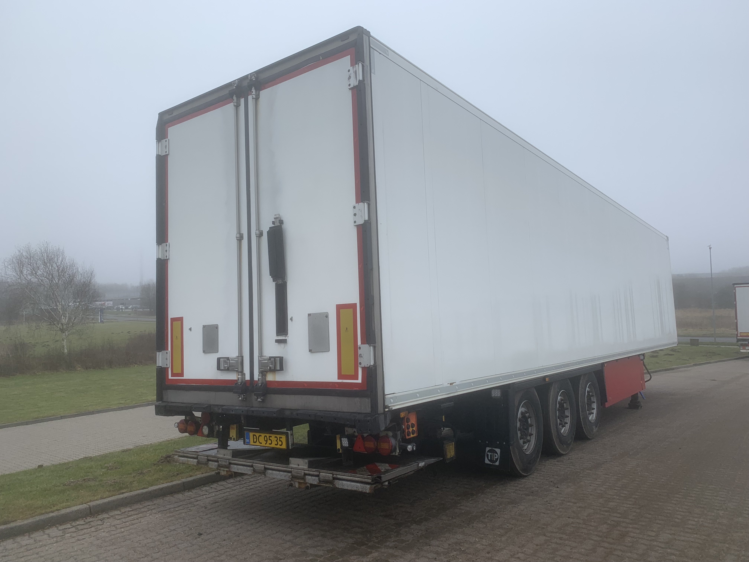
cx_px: 374
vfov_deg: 53.1
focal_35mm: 26
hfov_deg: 67.3
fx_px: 563
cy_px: 281
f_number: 1.8
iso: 25
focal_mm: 4.25
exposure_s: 1/936
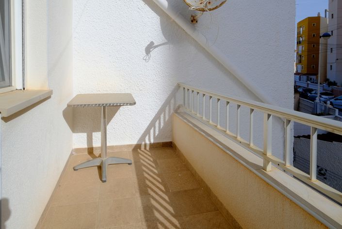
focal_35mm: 15
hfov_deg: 100.4
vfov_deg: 77.4
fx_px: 143
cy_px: 114
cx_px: 171
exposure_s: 1/125
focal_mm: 10
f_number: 22
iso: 400
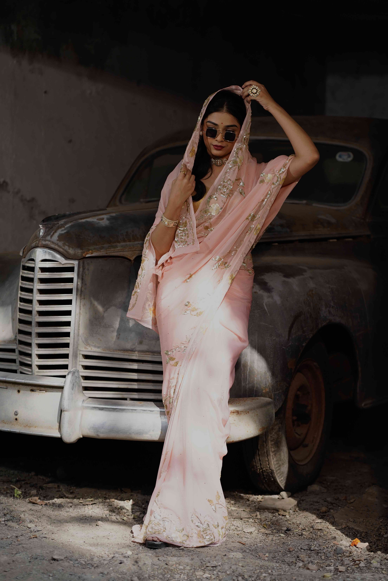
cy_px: 290
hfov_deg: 16.1
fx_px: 1374
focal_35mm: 85
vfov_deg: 23.9
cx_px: 194
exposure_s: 1/800
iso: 400
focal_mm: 85
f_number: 2.8
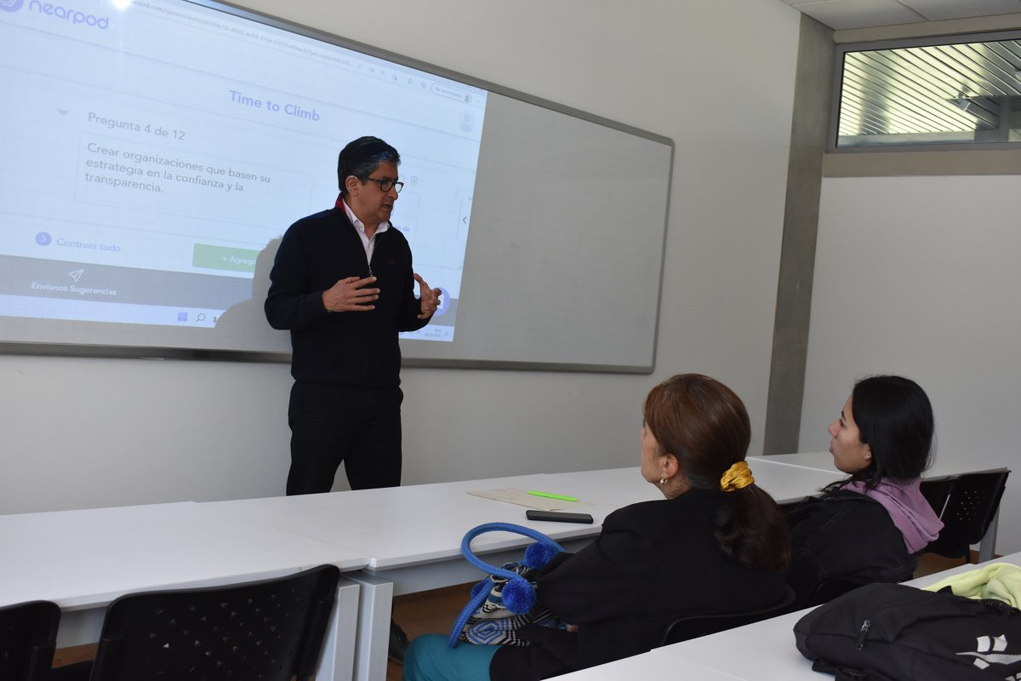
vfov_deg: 34.2
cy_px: 340
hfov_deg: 49.6
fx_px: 1106
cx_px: 510
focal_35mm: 39
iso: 800
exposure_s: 1/160
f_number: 6.3
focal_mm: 26
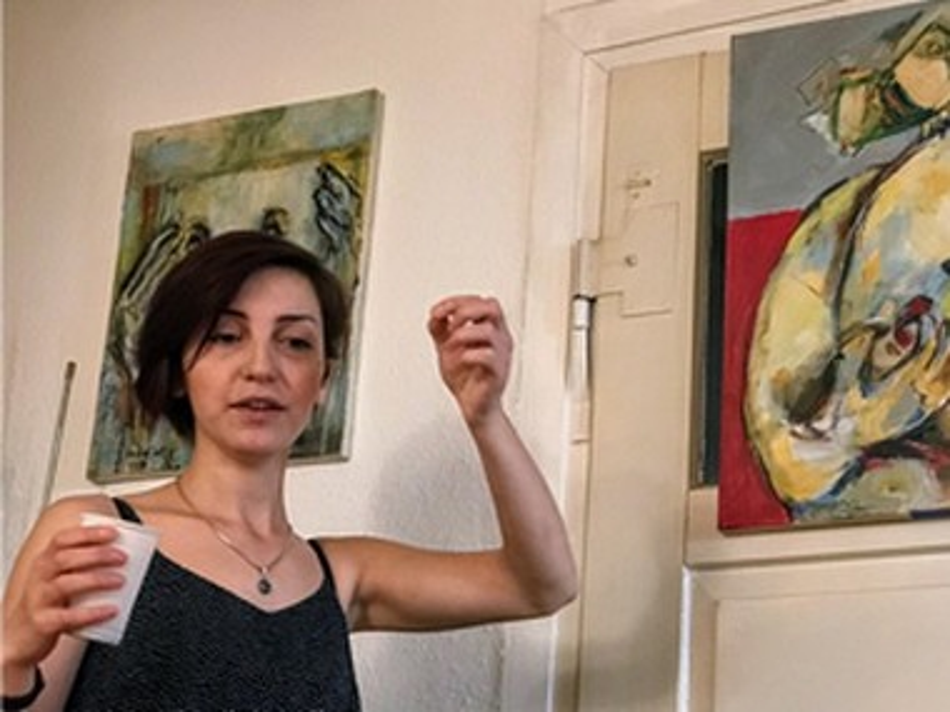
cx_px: 475
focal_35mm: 57
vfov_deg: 25.7
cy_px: 356
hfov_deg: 33.8
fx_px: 1564
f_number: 2.8
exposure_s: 1/50
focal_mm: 6.6
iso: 400
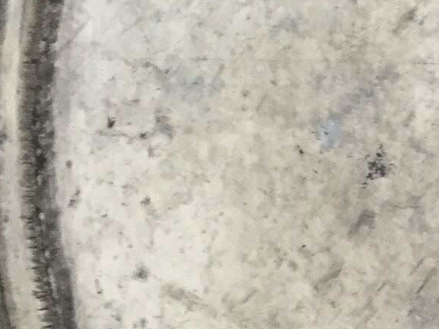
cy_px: 382
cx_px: 988
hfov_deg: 10.2
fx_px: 2194
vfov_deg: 8.5
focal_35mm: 173
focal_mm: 3.3
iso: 64
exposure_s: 1/33
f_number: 2.4
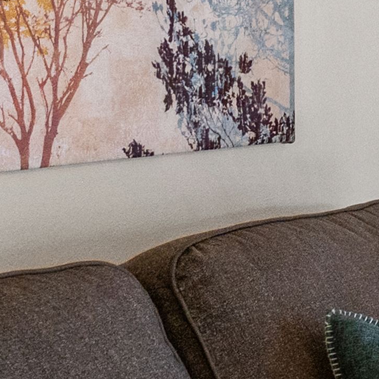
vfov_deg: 15.1
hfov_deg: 9.0
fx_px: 1412
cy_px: 25
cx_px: 1378
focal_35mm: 114
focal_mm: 16
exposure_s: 1/20
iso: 800
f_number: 8
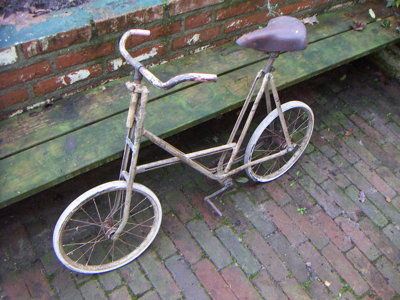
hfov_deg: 51.4
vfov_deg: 39.7
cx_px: 200
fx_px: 416
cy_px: 150
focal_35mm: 36
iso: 80
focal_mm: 4.7
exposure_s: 1/50
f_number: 2.8
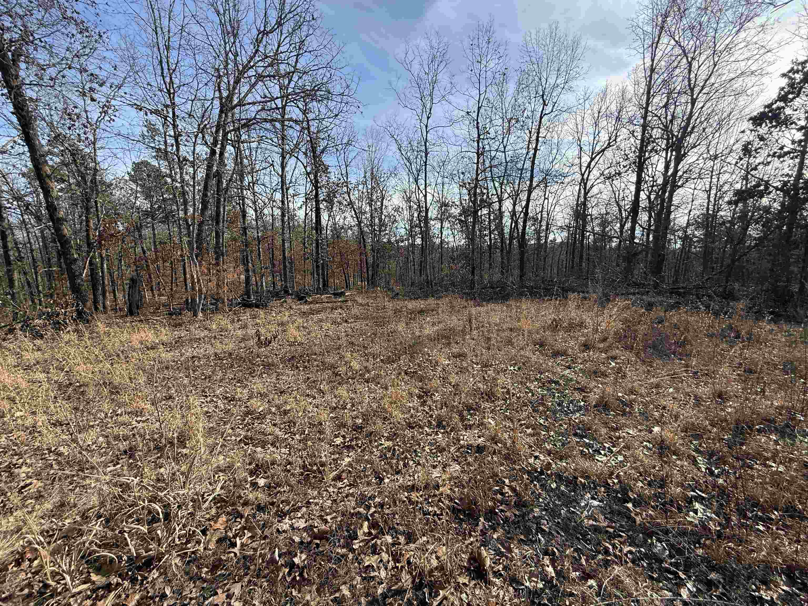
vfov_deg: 85.7
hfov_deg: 102.1
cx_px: 404
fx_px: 327
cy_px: 303
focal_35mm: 14
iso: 64
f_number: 2.2
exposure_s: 1/970
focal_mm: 2.22
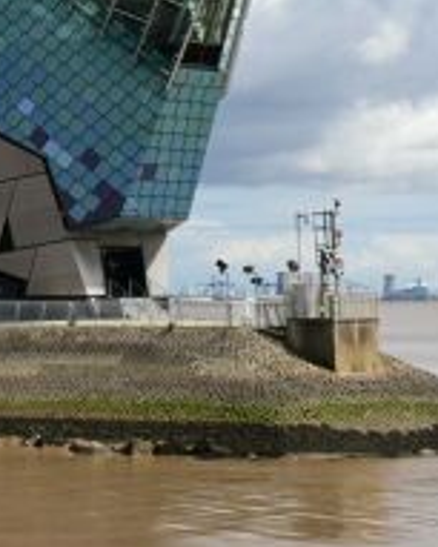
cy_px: 57
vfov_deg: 16.2
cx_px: -332
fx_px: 1898
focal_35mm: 117
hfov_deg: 12.2
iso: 500
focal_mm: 26.5
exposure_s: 1/640
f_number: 13
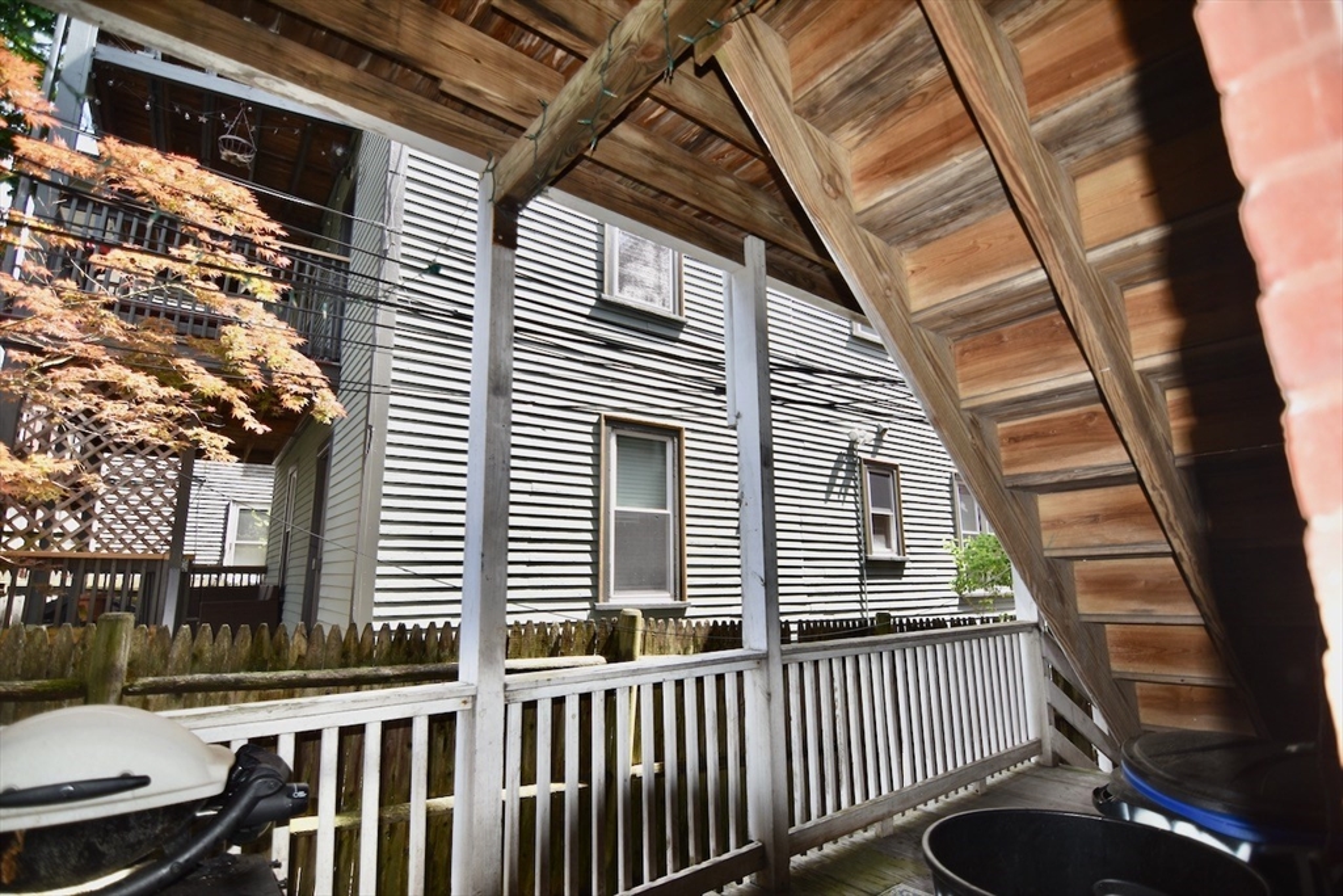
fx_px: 616
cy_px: 448
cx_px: 672
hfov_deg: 95.0
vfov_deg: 72.1
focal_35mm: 16
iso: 100
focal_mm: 11
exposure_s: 1/250
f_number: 2.8
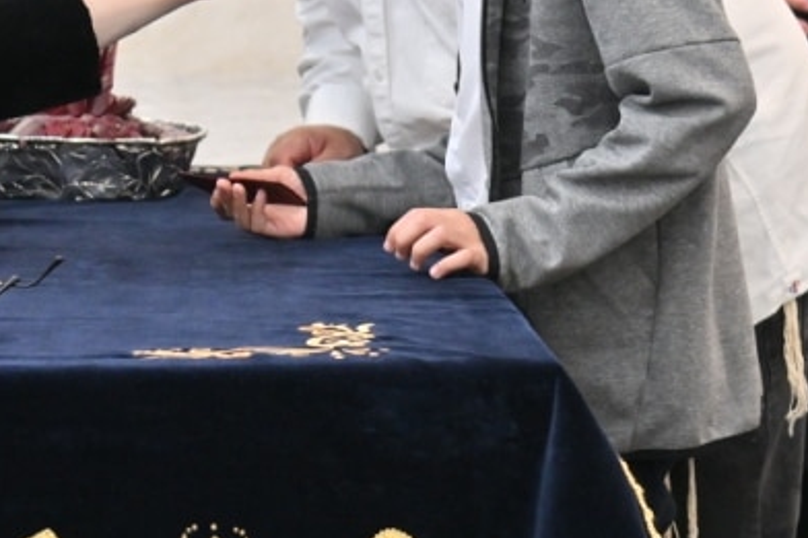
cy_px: -6
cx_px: 210
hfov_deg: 10.9
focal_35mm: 188
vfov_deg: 7.3
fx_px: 4218
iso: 640
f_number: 4
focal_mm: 48
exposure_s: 1/200
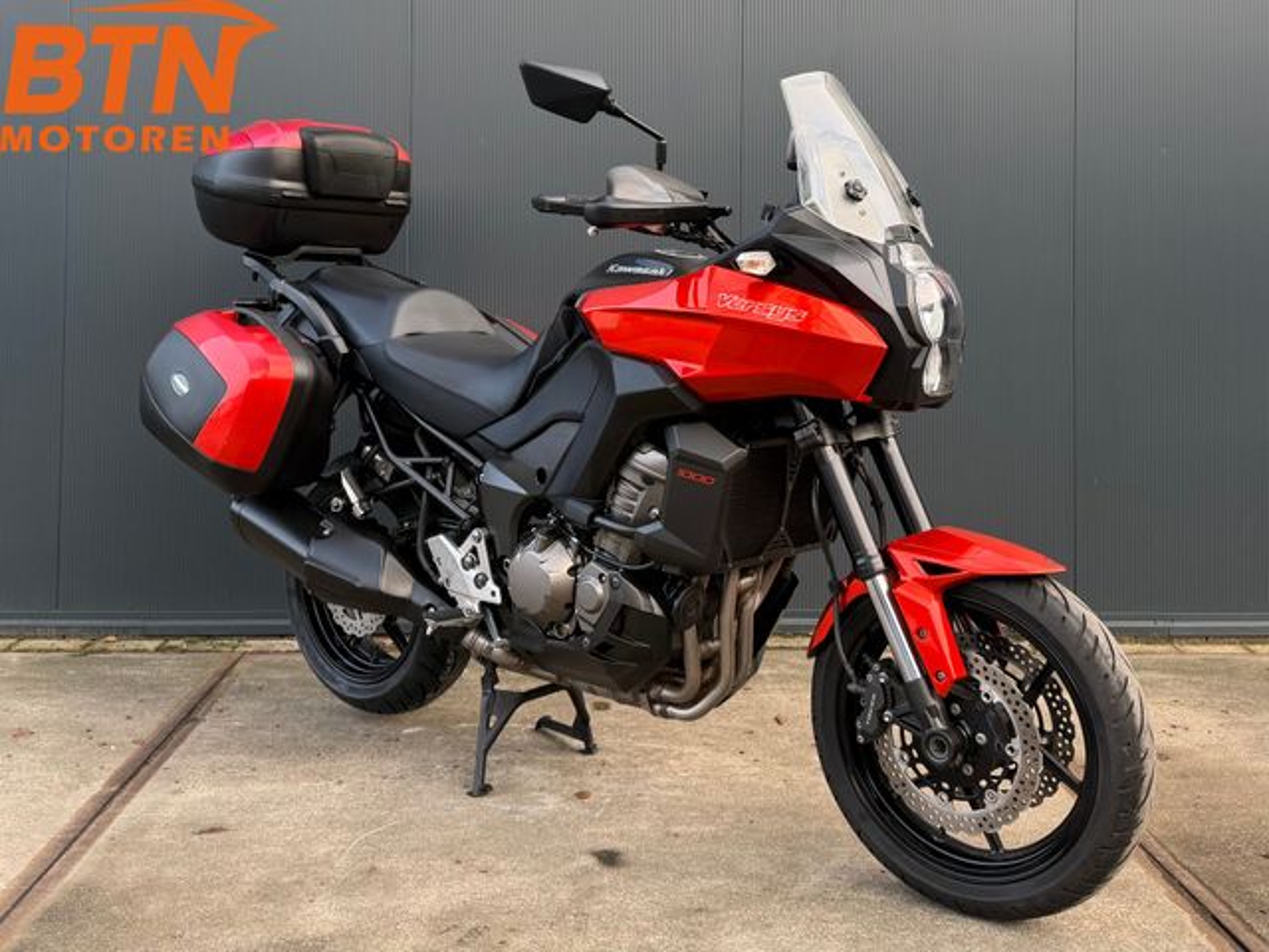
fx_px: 880
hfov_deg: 71.6
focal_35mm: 24
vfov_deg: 56.8
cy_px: 476
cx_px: 634
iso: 64
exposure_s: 1/121
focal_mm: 6.76
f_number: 1.78
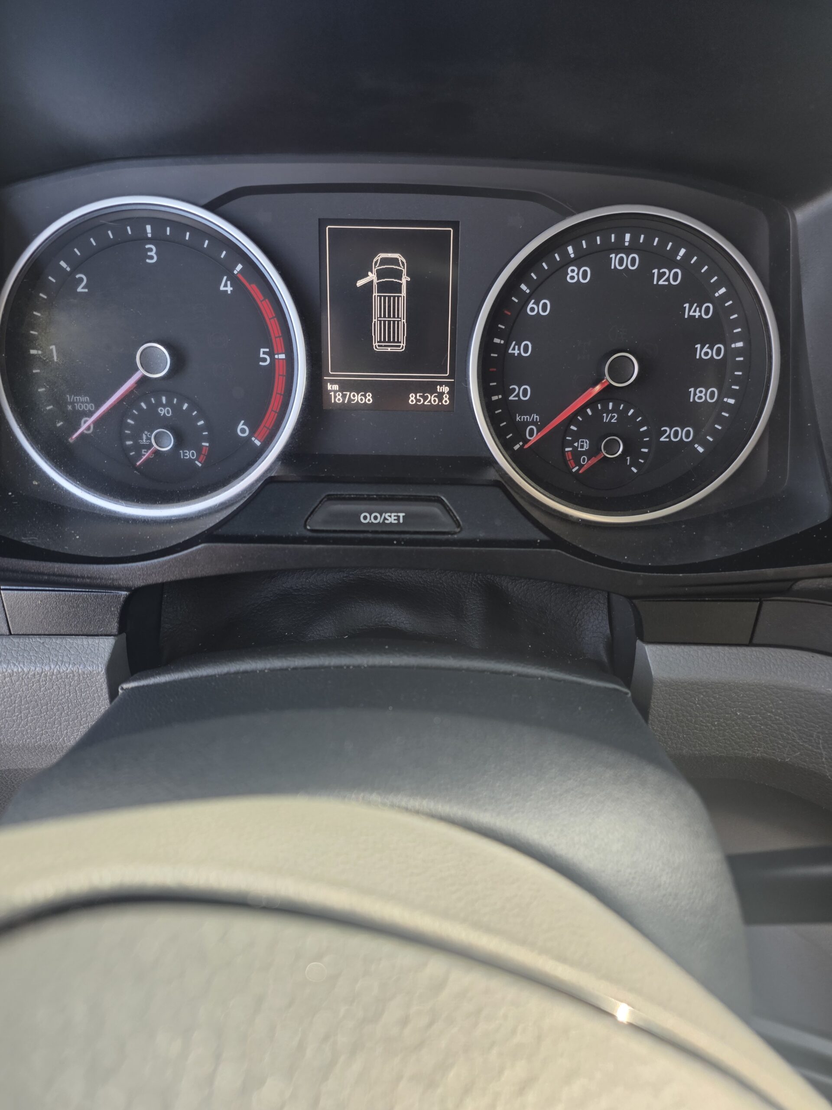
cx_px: 416
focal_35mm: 23
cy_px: 555
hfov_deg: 58.9
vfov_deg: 73.9
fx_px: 737
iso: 80
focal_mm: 6.25
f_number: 1.7
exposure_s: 1/180
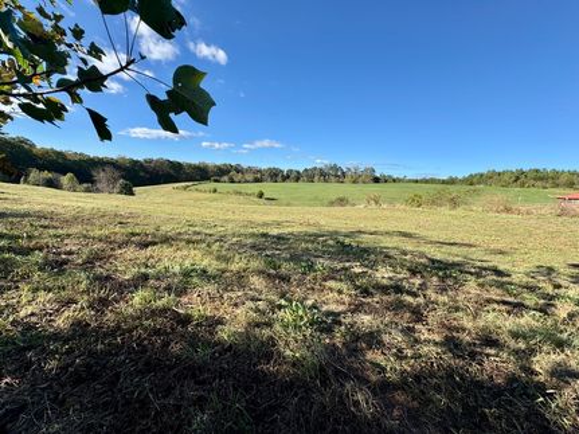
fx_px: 234
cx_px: 290
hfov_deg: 102.1
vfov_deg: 85.6
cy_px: 217
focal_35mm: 14
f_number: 2.2
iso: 40
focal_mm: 2.22
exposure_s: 1/1094
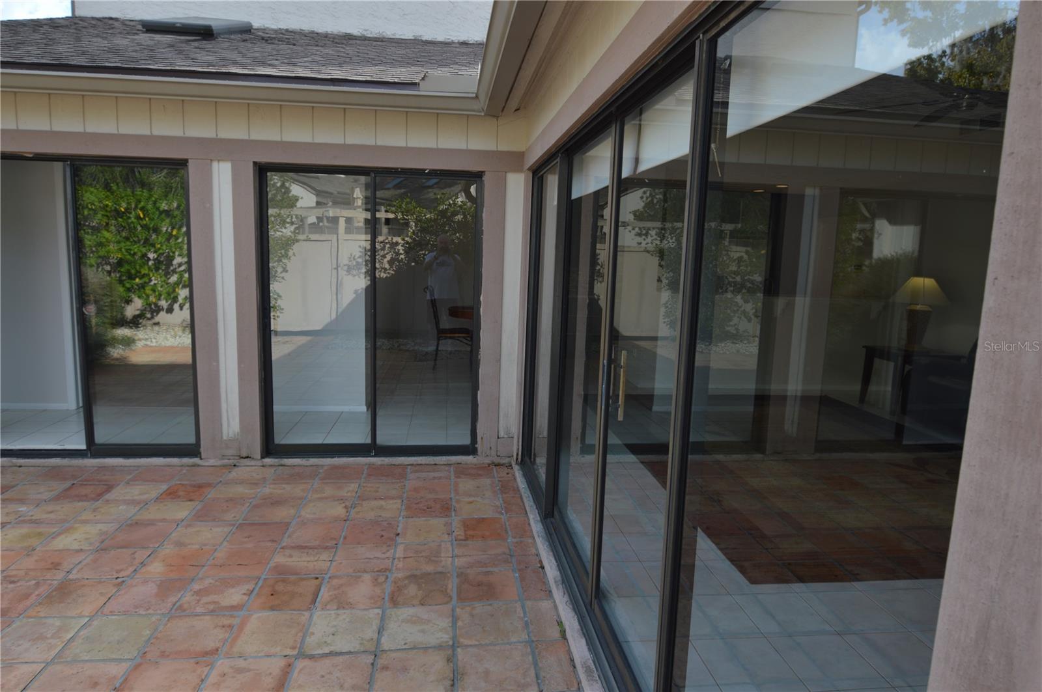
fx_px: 607
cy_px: 346
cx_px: 521
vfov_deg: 59.4
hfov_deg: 81.3
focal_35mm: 21
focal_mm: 14
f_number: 7.1
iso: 100
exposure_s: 1/200
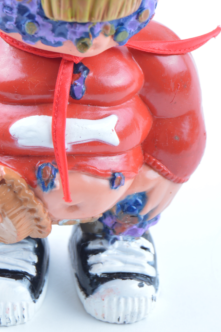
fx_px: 1384
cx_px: 60
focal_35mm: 150
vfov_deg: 13.6
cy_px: 58
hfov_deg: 9.1
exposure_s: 1/30
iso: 100
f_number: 7.1
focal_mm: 48
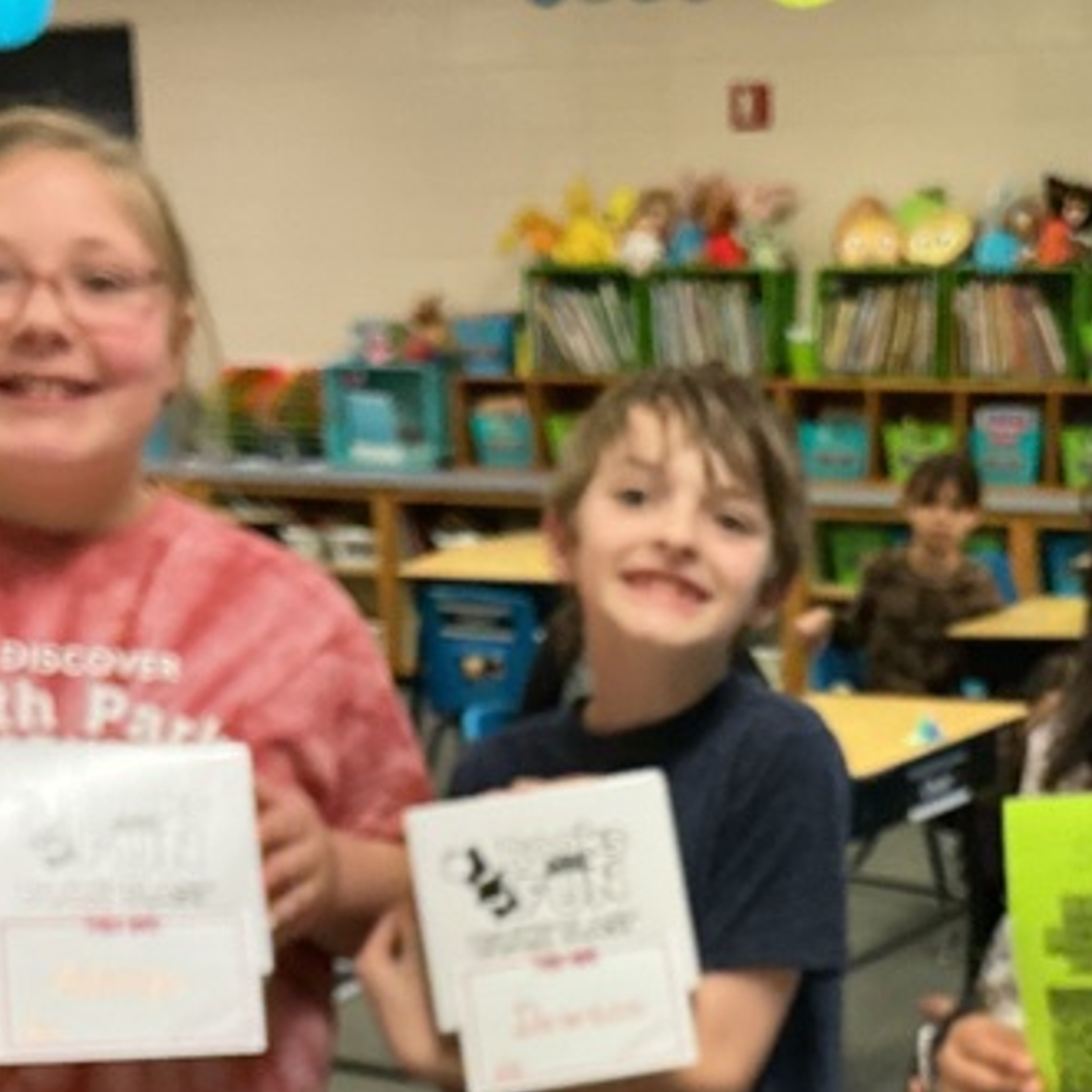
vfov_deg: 27.0
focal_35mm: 62
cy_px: 934
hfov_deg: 27.5
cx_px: 775
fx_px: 2213
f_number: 1.8
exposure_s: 1/60
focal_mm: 3
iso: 250
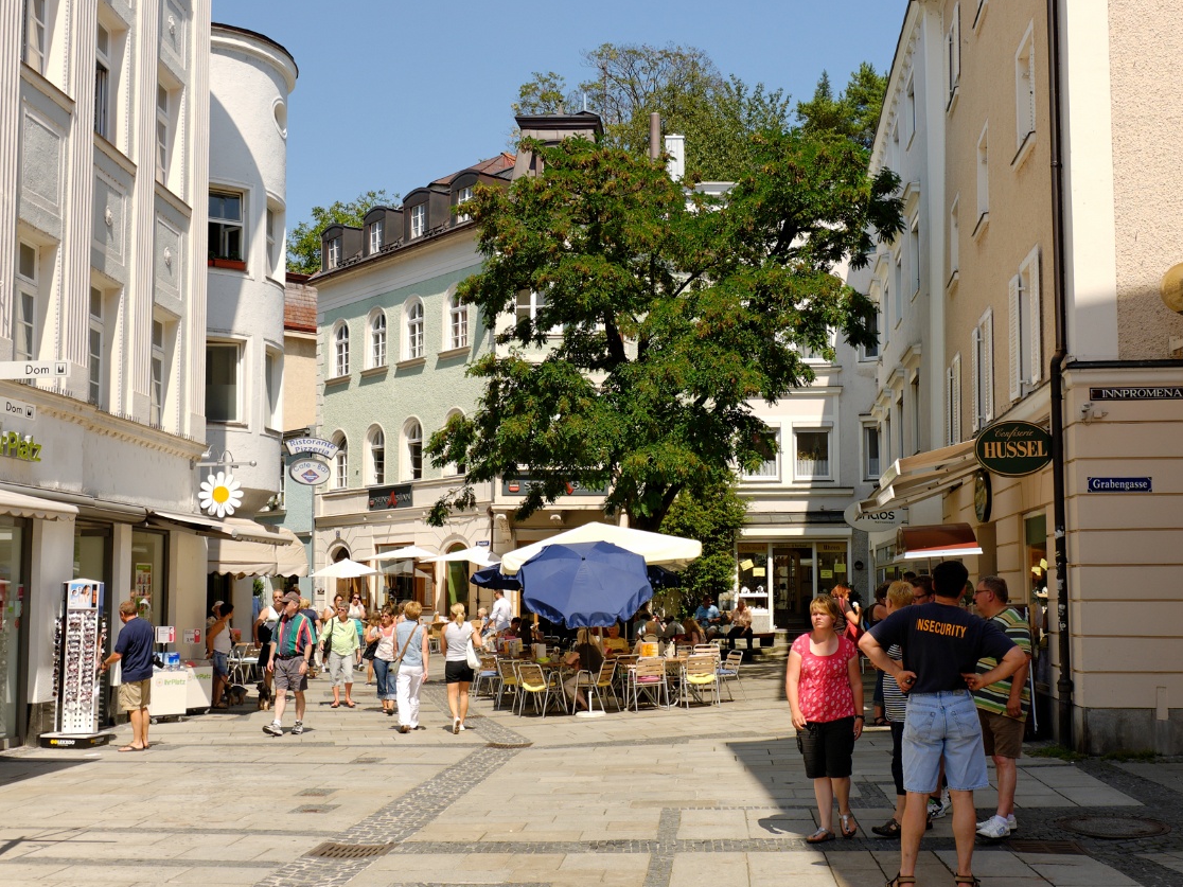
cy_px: 463
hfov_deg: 45.7
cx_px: 630
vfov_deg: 35.1
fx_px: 1401
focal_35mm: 41
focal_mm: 24
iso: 100
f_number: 8
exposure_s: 1/250
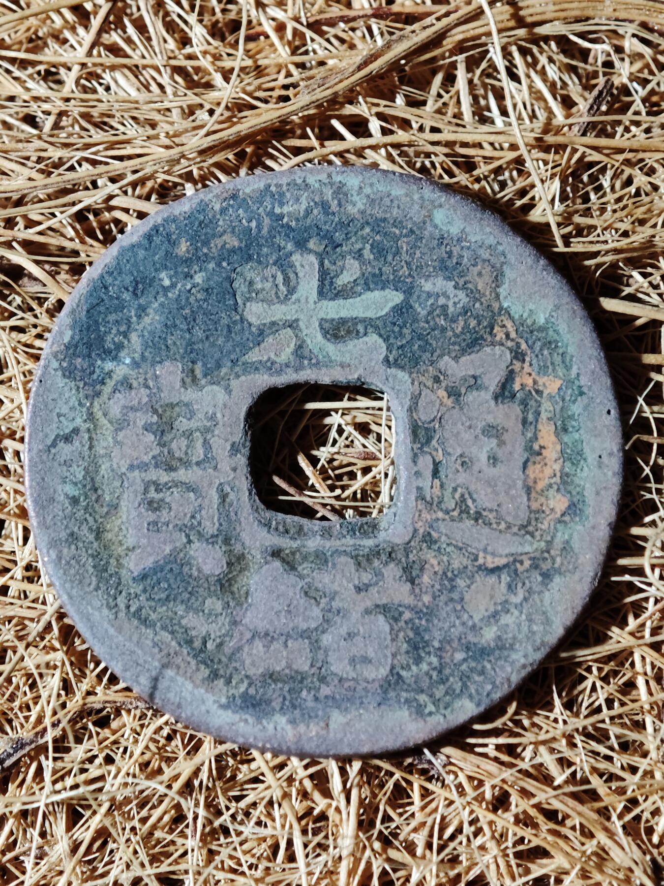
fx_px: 2353
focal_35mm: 92
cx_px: 332
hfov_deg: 16.1
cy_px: 443
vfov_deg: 21.3
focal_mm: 9
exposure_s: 1/100
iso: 320
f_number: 2
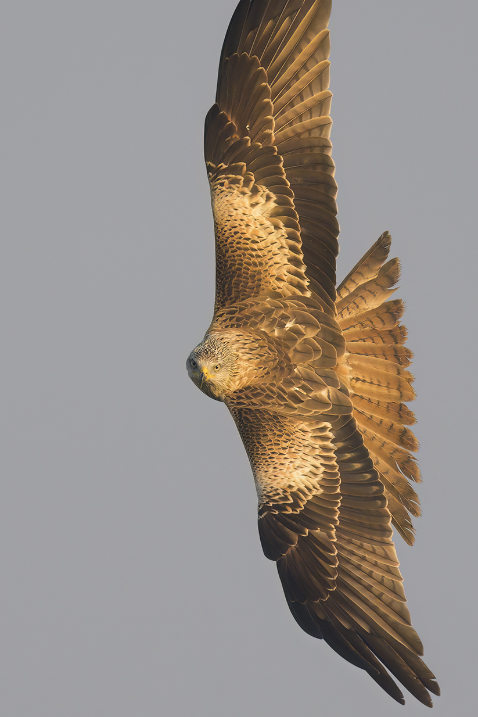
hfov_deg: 0.8
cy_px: 359
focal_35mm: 1653
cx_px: 171
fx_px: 32910
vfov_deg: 1.2
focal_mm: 850
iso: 2200
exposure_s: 1/3200
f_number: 6.3
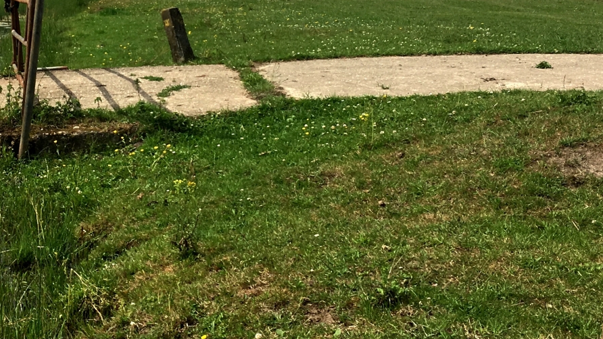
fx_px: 1087
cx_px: 131
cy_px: 30
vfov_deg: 17.5
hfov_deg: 30.3
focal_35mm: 68
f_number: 2.2
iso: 25
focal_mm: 4.15
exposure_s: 1/2079
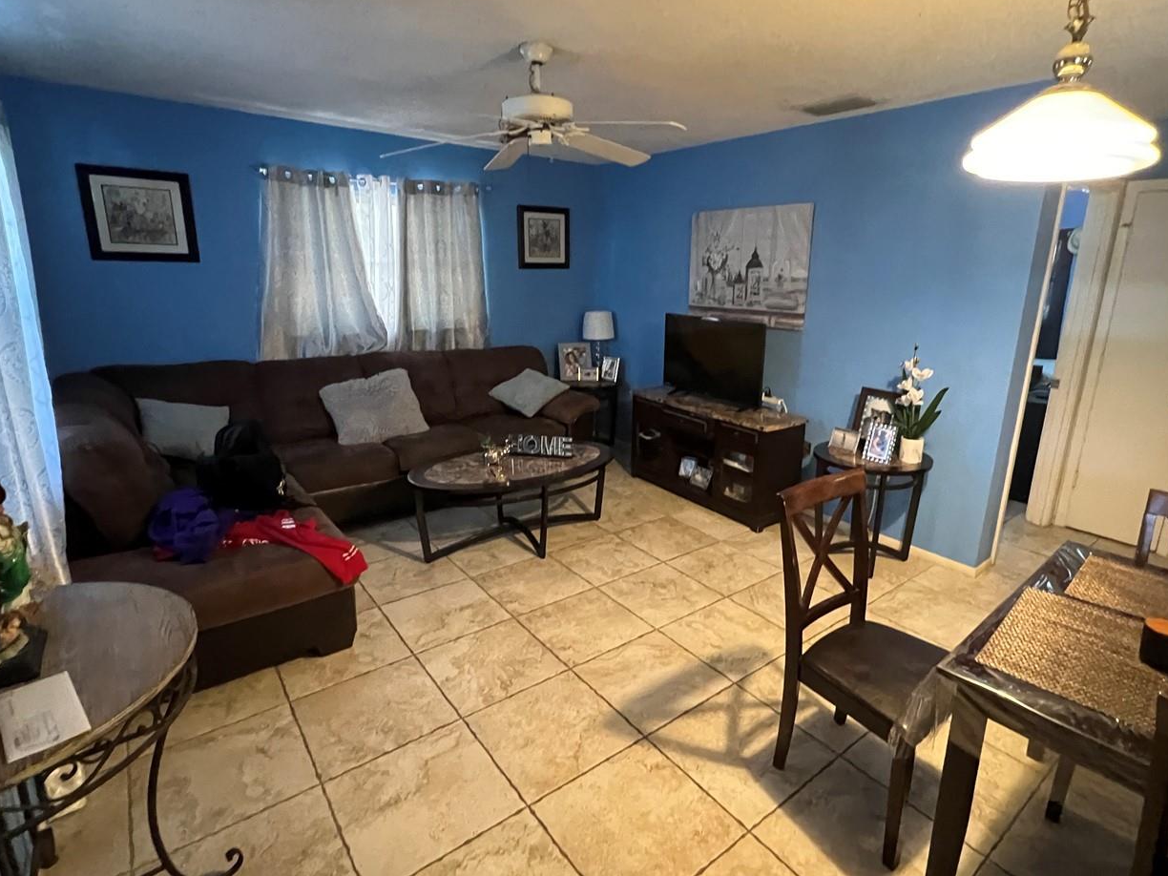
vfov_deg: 74.7
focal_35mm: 17
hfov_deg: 90.8
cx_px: 631
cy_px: 427
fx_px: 574
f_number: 1.8
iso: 1000
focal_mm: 1.57
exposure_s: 1/40
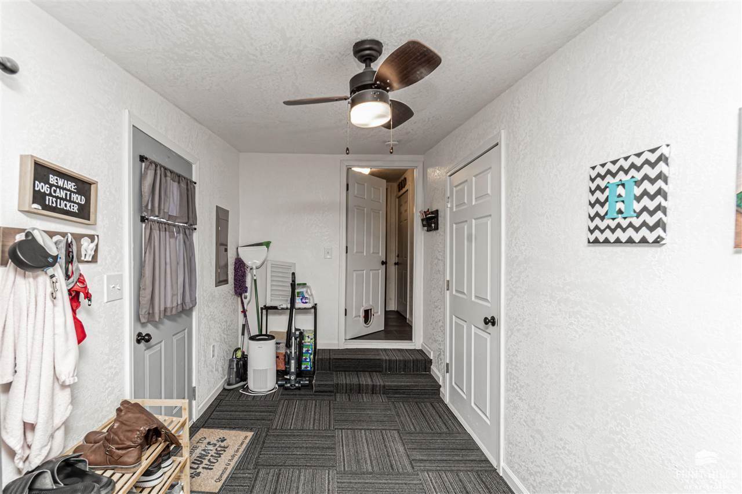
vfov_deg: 77.3
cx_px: 371
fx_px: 309
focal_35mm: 15
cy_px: 247
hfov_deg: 100.4
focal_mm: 10
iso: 500
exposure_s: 1/60
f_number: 10
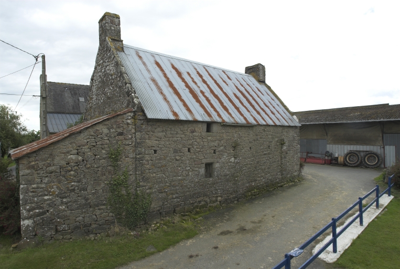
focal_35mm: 21
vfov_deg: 59.7
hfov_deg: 81.1
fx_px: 234
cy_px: 134
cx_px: 200
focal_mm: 14
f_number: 9
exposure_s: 1/100
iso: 100
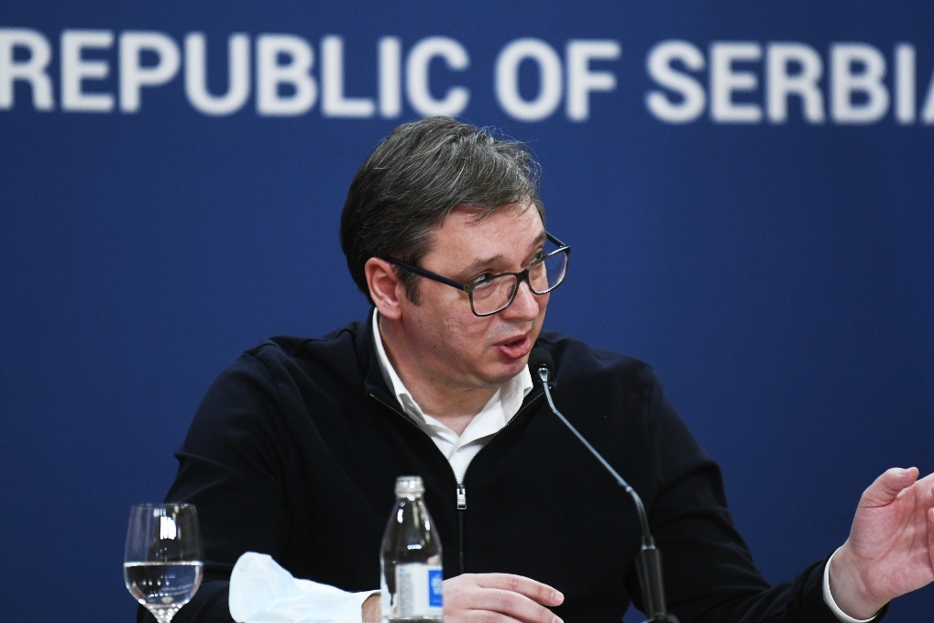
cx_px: 473
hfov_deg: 6.5
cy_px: 280
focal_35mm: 318
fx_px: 8248
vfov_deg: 4.3
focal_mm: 200
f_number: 2.8
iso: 2000
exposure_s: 1/400
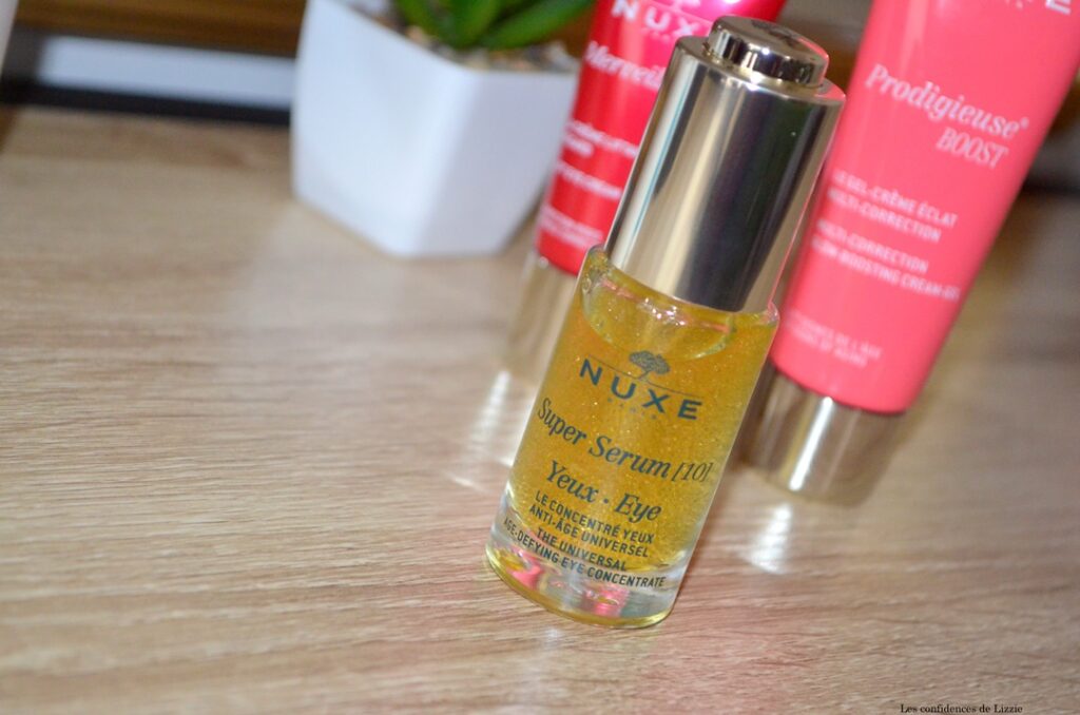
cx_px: 540
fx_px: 2470
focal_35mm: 82
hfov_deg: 24.7
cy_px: 358
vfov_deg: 16.5
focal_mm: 55
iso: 2000
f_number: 5.6
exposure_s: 1/60
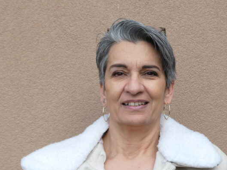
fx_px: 610
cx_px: 123
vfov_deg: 15.9
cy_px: 98
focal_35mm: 93
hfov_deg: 21.1
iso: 80
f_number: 4.5
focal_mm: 12.5
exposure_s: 1/160
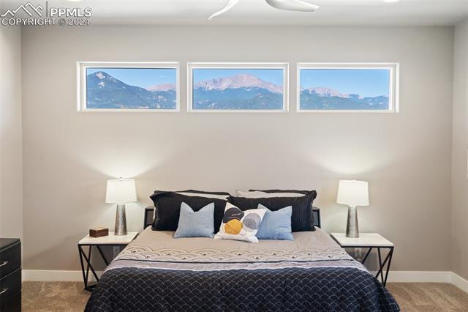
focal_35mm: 35
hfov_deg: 54.5
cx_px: 234
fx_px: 455
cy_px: 156
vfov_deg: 37.8
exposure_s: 1/4
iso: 250
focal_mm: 35
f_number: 6.3
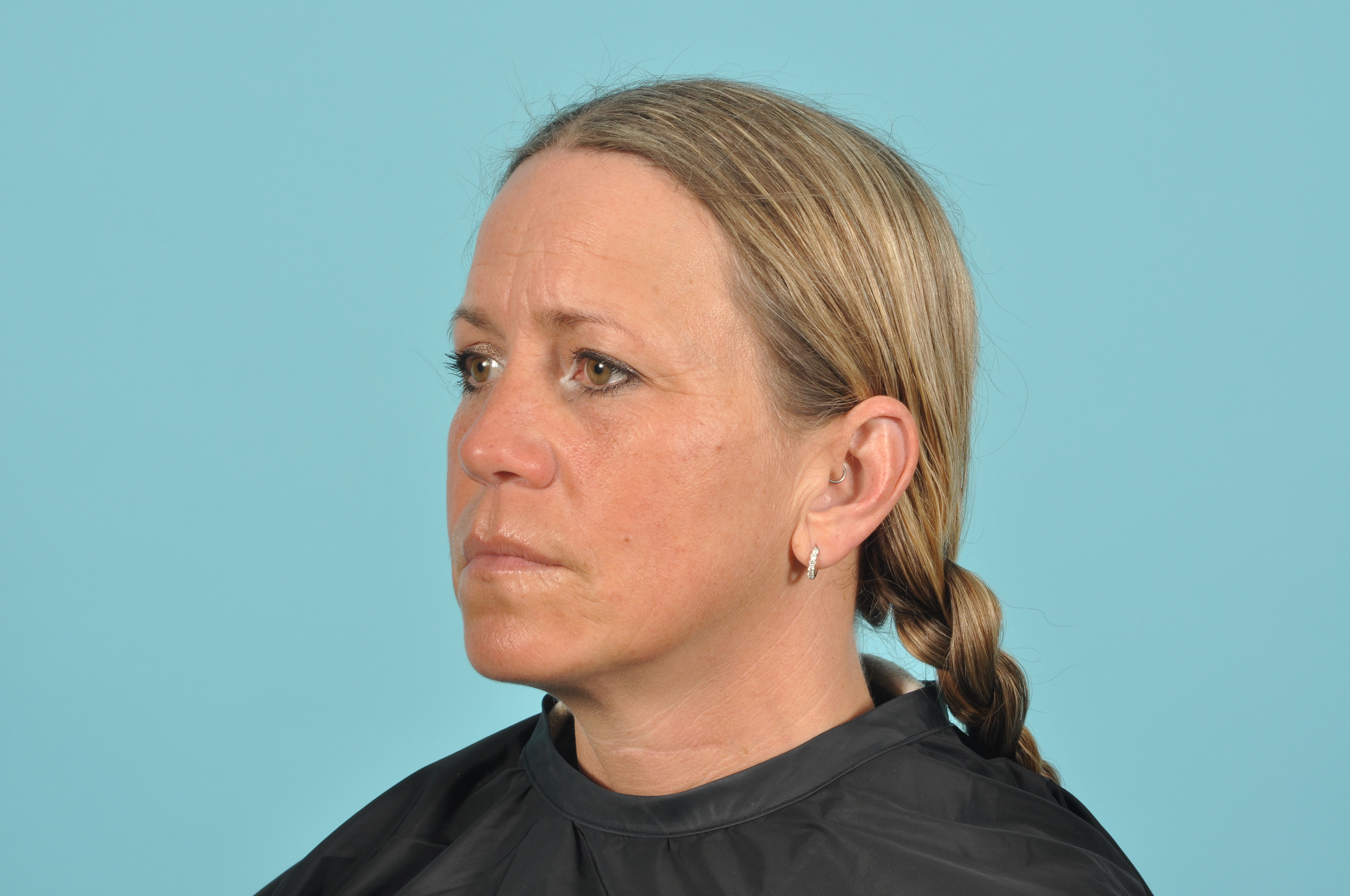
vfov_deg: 15.2
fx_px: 3371
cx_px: 675
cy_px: 448
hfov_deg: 22.6
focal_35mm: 90
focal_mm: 60
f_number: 11
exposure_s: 1/125
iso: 200
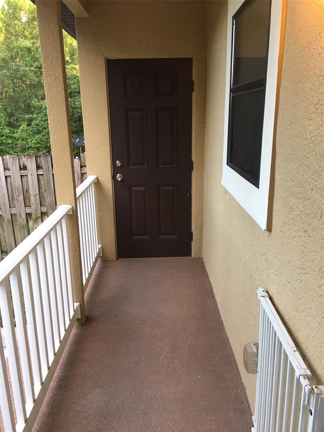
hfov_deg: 48.2
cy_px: 216
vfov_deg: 61.7
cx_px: 162
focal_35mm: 29
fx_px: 362
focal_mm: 4.15
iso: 32
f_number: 2.2
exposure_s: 1/30
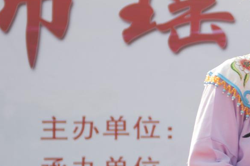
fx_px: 1741
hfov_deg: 8.0
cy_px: 100
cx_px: 426
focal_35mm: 251
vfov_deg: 5.5
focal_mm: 48
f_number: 2.8
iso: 100
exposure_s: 1/750
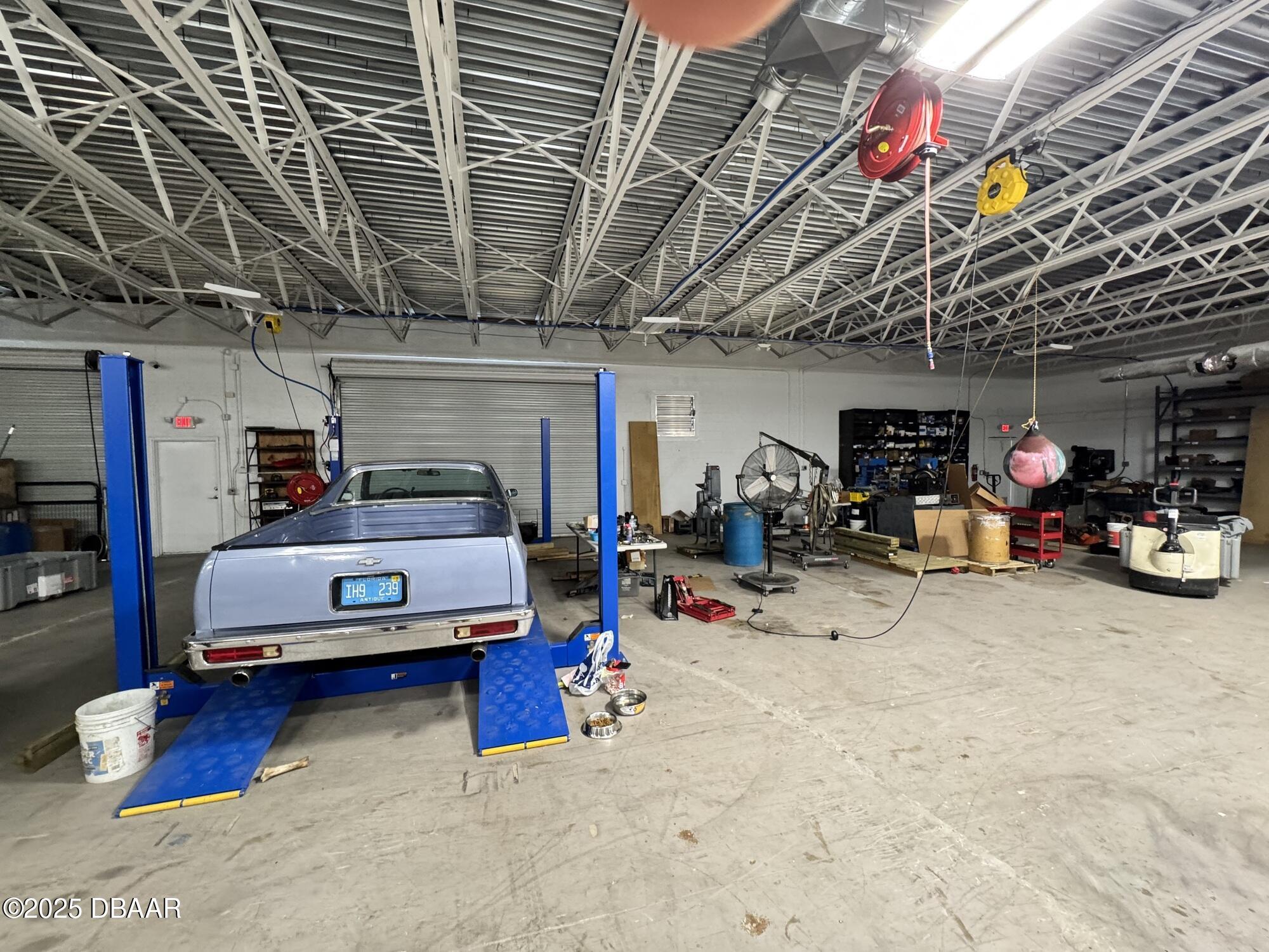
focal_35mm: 14
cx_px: 634
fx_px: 513
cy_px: 476
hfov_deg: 102.1
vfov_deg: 85.7
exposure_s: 1/60
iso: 320
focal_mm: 2.22
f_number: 2.2
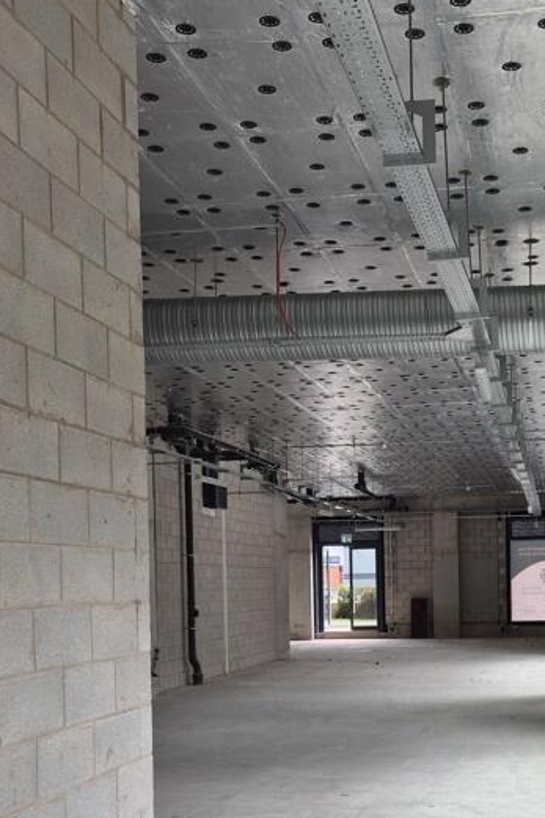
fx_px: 1068
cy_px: 611
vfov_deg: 40.8
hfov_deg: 28.1
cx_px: 422
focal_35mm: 47
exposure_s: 1/180
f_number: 1.8
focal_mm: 5.4
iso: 32
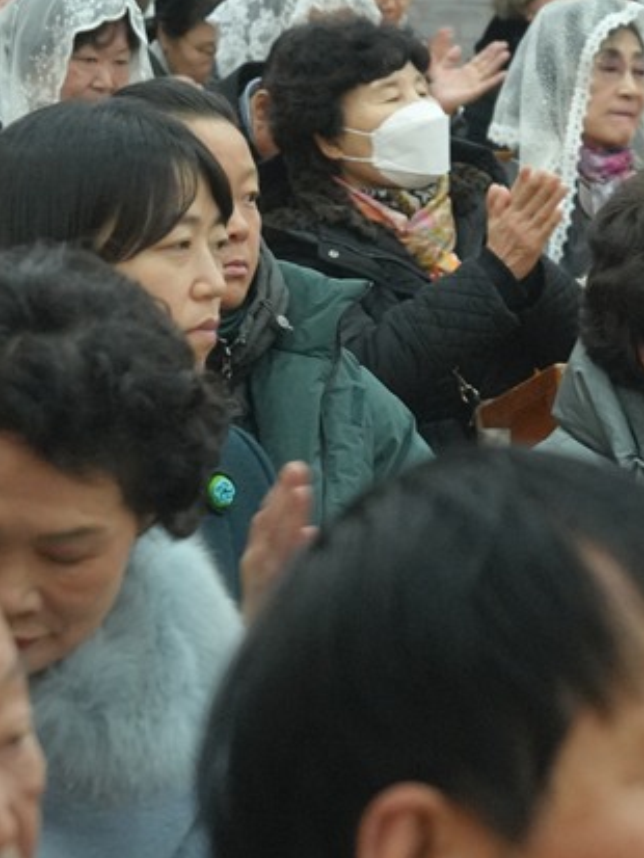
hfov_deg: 6.4
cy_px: 173
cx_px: 861
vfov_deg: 8.6
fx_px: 5678
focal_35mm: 229
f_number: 6.3
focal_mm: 64
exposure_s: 1/80
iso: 3200
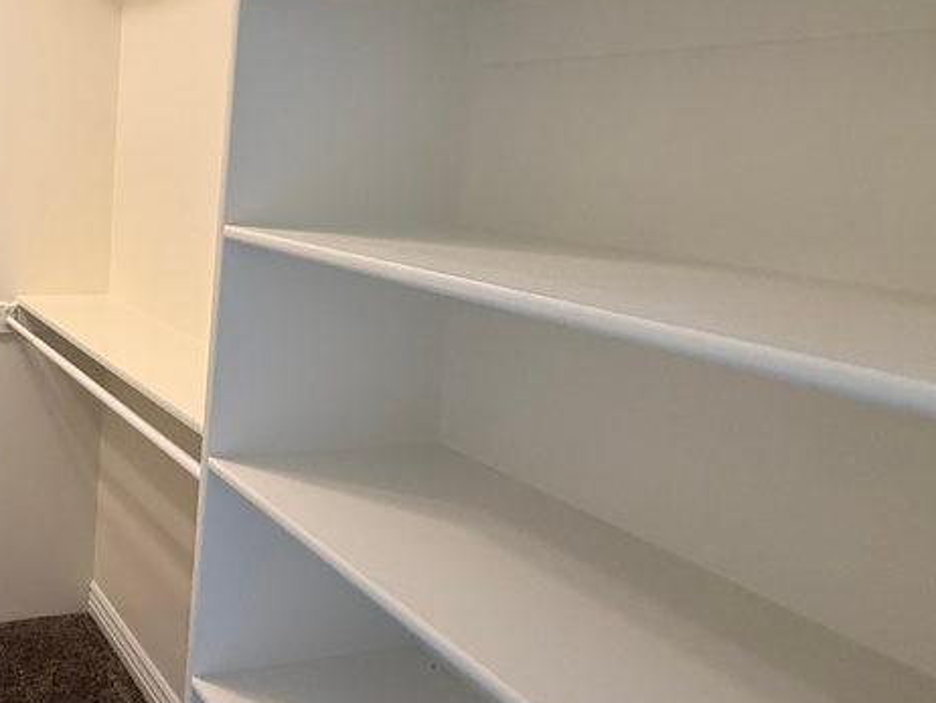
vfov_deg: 44.8
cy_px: 237
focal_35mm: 31
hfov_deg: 47.4
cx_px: -20
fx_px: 839
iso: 200
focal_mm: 2.22
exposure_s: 1/60
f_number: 2.2
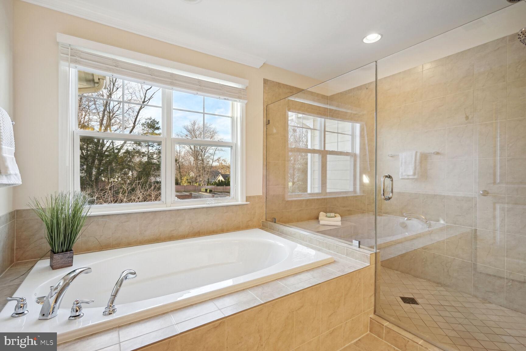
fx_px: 234
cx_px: 263
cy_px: 176
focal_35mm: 16
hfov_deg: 96.7
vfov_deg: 73.7
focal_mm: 16
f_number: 9
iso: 800
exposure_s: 1/100
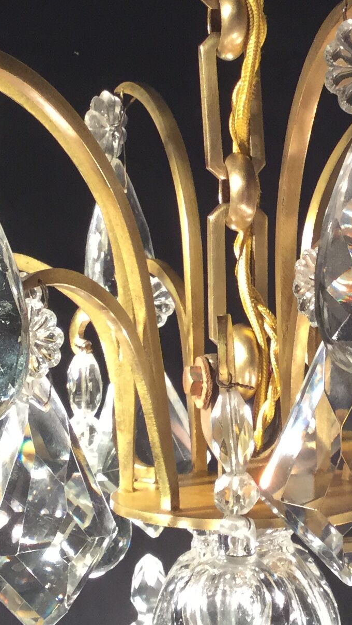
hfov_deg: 13.2
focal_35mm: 91
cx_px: 273
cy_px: 291
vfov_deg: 23.4
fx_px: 1510
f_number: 2.4
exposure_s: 1/33
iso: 40
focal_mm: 3.3
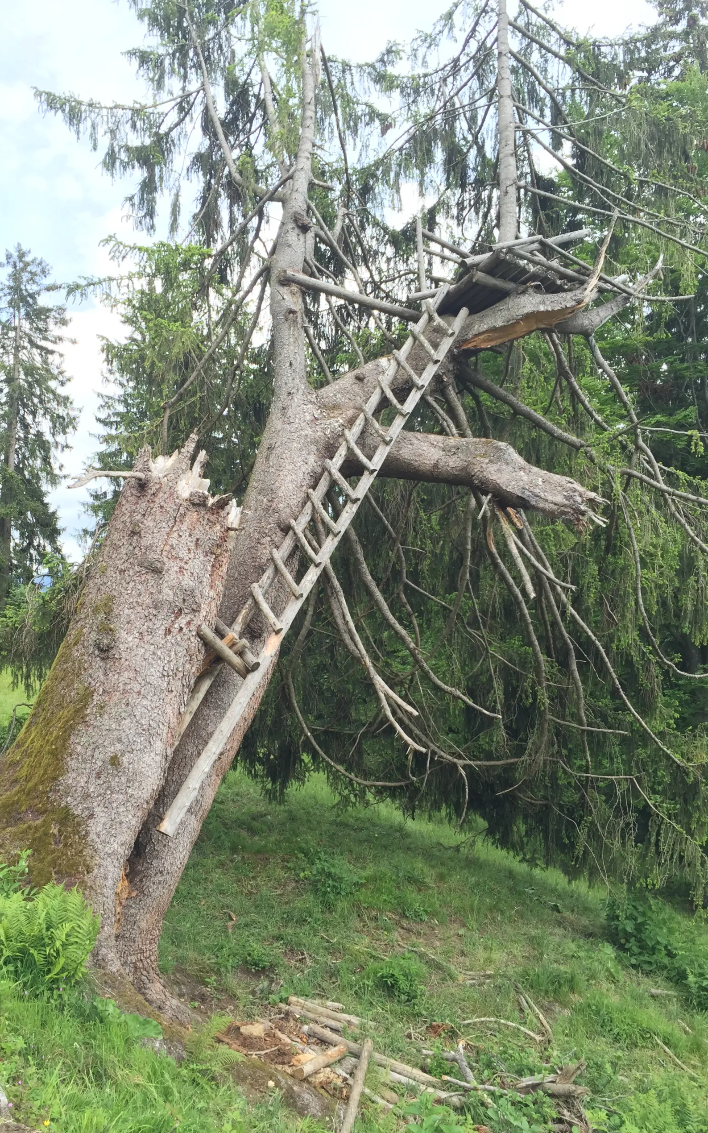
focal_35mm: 31
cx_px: 293
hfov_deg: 40.5
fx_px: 957
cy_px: 563
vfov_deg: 61.2
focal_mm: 4.15
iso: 32
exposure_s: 1/247
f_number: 2.2
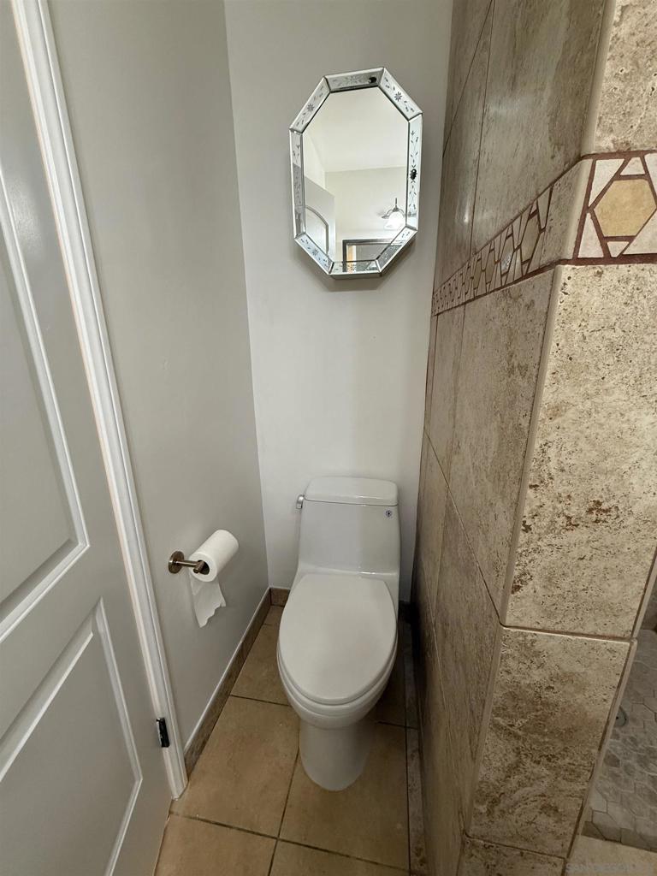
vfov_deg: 102.1
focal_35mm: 14
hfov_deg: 85.7
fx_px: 354
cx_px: 328
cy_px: 438
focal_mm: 2.22
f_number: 2.2
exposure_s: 1/120
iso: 400
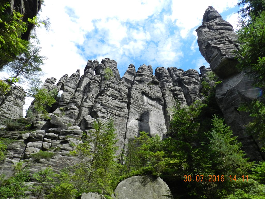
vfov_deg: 58.9
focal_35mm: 23
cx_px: 132
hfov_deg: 73.9
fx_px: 176
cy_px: 100
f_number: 4
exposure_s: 1/640
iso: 160
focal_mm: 4
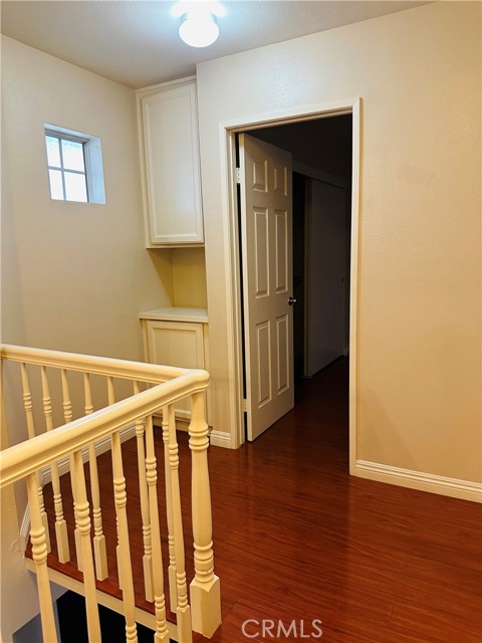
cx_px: 241
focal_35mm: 24
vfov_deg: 71.6
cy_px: 322
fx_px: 446
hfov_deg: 56.8
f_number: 1.78
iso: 500
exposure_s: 1/60
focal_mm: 6.86
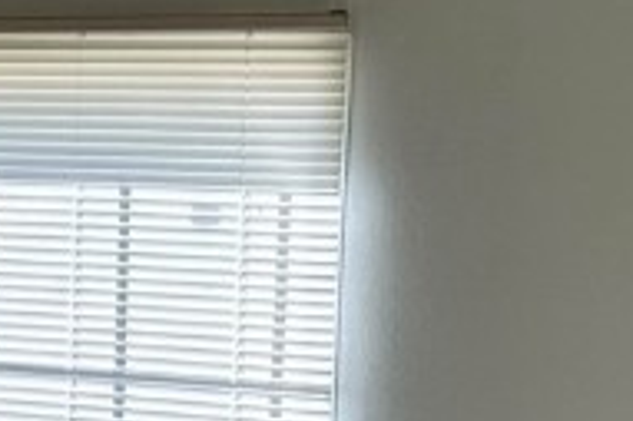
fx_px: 2354
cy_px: 408
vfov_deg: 10.1
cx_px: -259
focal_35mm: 134
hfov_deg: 14.5
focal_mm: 6.86
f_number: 1.78
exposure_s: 1/630
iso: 80
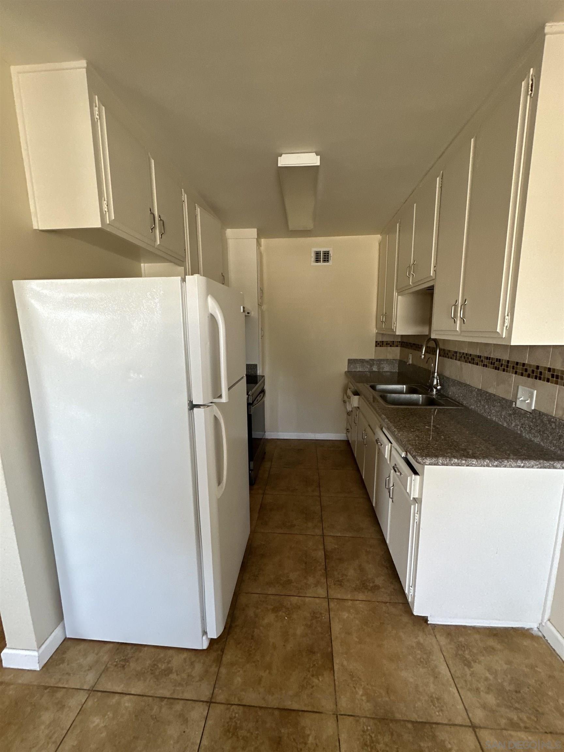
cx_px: 282
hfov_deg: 85.7
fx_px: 304
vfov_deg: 102.1
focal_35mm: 14
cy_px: 376
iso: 320
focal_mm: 2.22
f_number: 2.2
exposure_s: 1/81
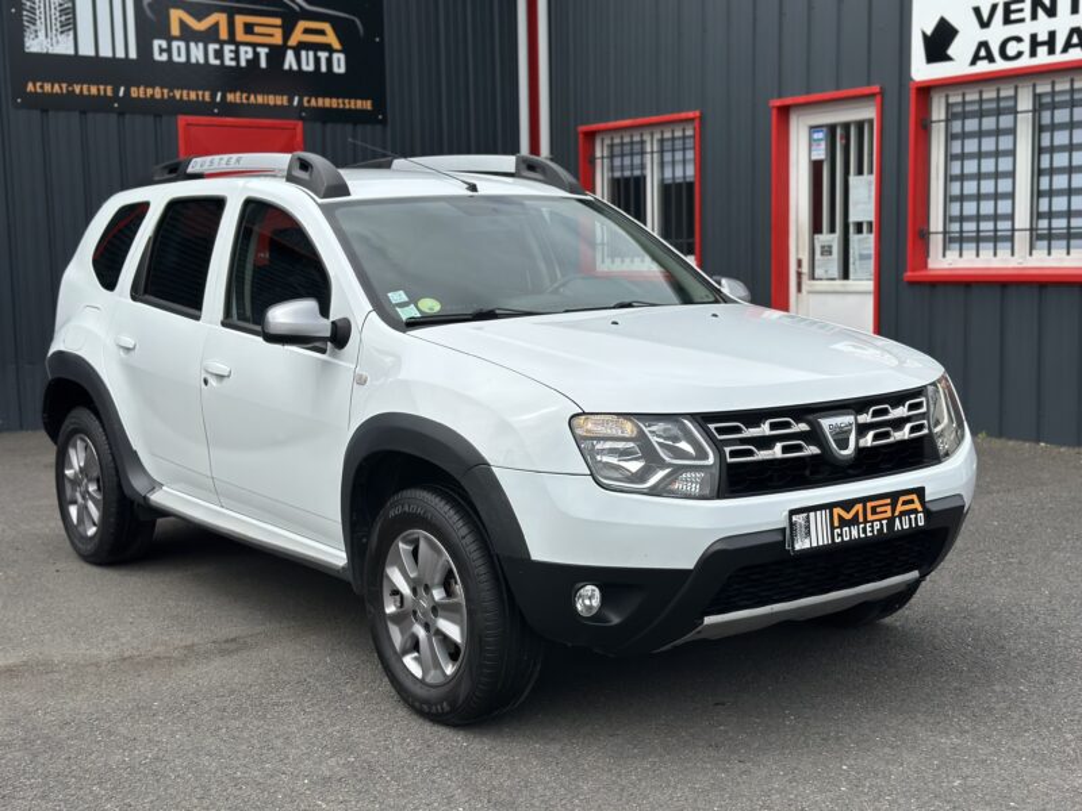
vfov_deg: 30.3
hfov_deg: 39.7
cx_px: 541
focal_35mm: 48
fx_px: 1500
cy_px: 406
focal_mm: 6.86
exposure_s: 1/7092
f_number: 1.78
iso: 100
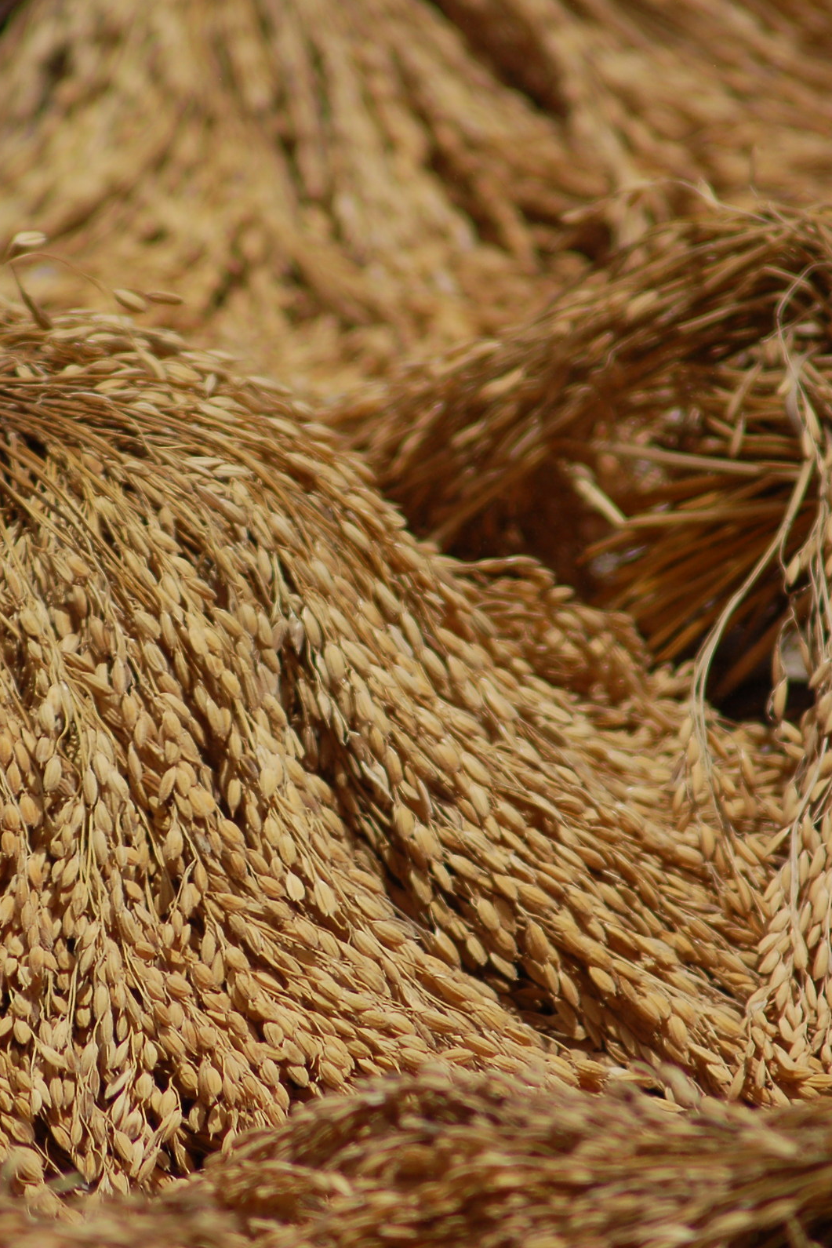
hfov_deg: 2.0
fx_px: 23497
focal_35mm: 678
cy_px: 625
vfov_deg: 3.0
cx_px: 280
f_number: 5.6
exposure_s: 1/2000
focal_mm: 300
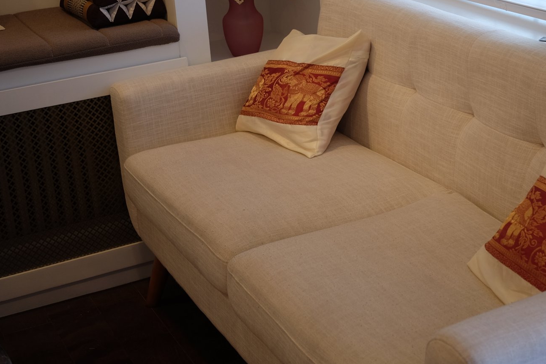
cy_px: 111
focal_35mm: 65
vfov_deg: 20.8
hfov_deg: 30.7
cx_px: 364
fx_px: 986
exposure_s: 1/52
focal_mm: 27
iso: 200
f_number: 2.8
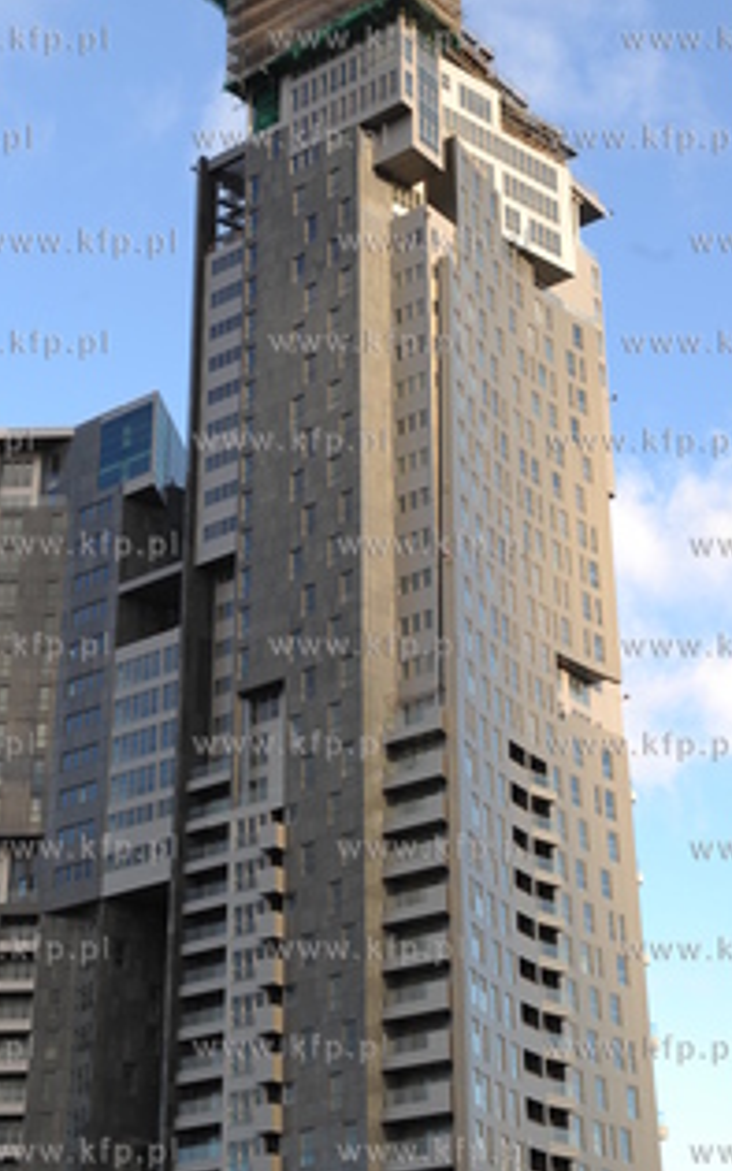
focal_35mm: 62
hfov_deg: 21.0
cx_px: 316
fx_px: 1978
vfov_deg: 32.9
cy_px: 539
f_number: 5.6
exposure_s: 1/160
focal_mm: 48
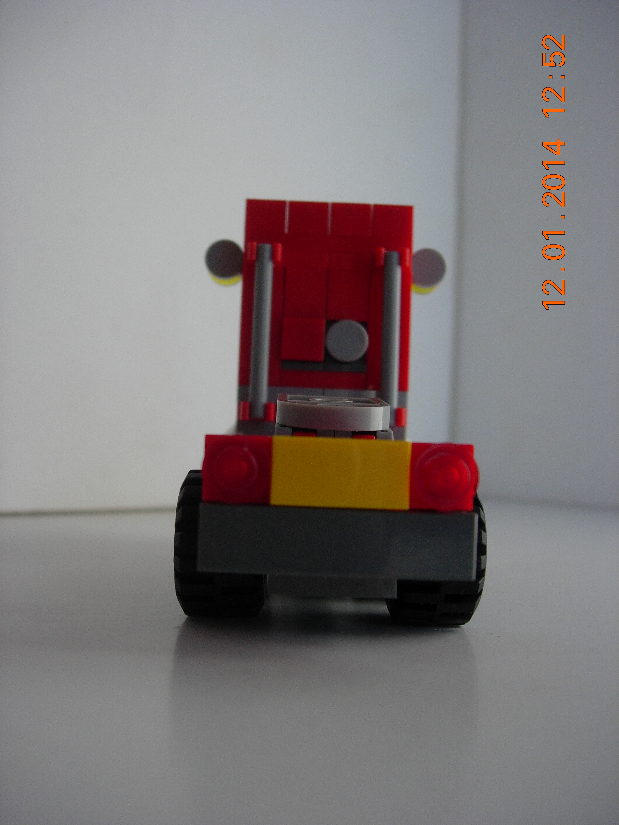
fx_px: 906
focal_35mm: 38
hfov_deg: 37.7
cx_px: 310
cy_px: 412
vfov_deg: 49.0
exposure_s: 1/995
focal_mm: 7.8
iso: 64
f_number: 2.8
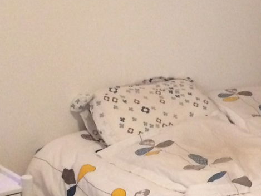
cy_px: 86
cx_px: 240
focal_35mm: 99
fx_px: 747
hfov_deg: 19.4
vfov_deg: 14.9
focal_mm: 4.15
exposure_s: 1/15
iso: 400
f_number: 2.2
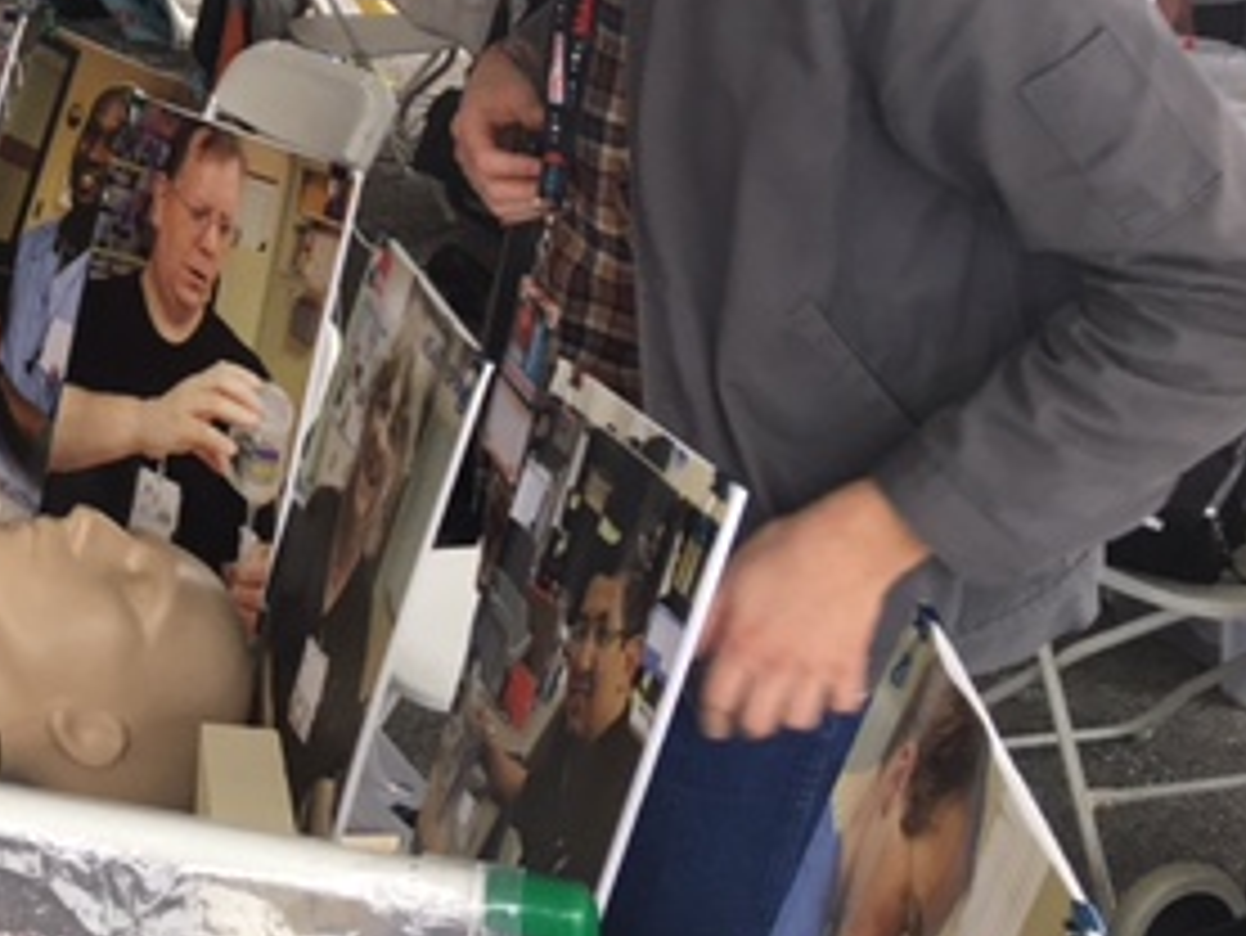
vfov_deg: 21.2
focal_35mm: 67
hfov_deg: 26.5
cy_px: -9
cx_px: -144
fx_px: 2413
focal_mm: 4.15
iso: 25
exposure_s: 1/15
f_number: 2.2
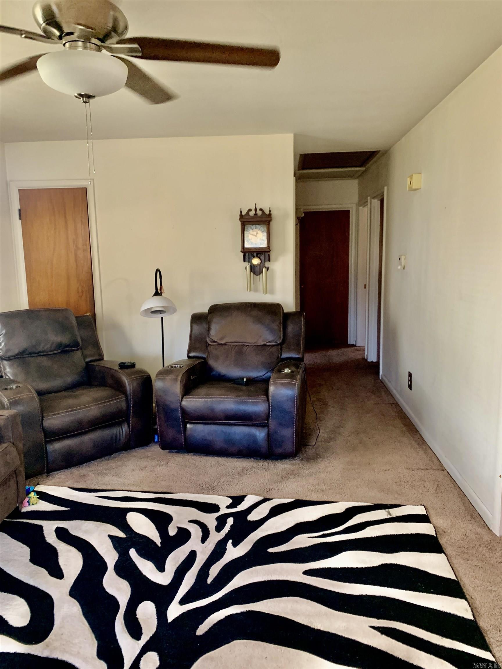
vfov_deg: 67.3
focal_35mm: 26
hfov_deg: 53.1
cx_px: 251
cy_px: 334
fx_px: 503
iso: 320
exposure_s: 1/60
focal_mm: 4.25
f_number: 1.8
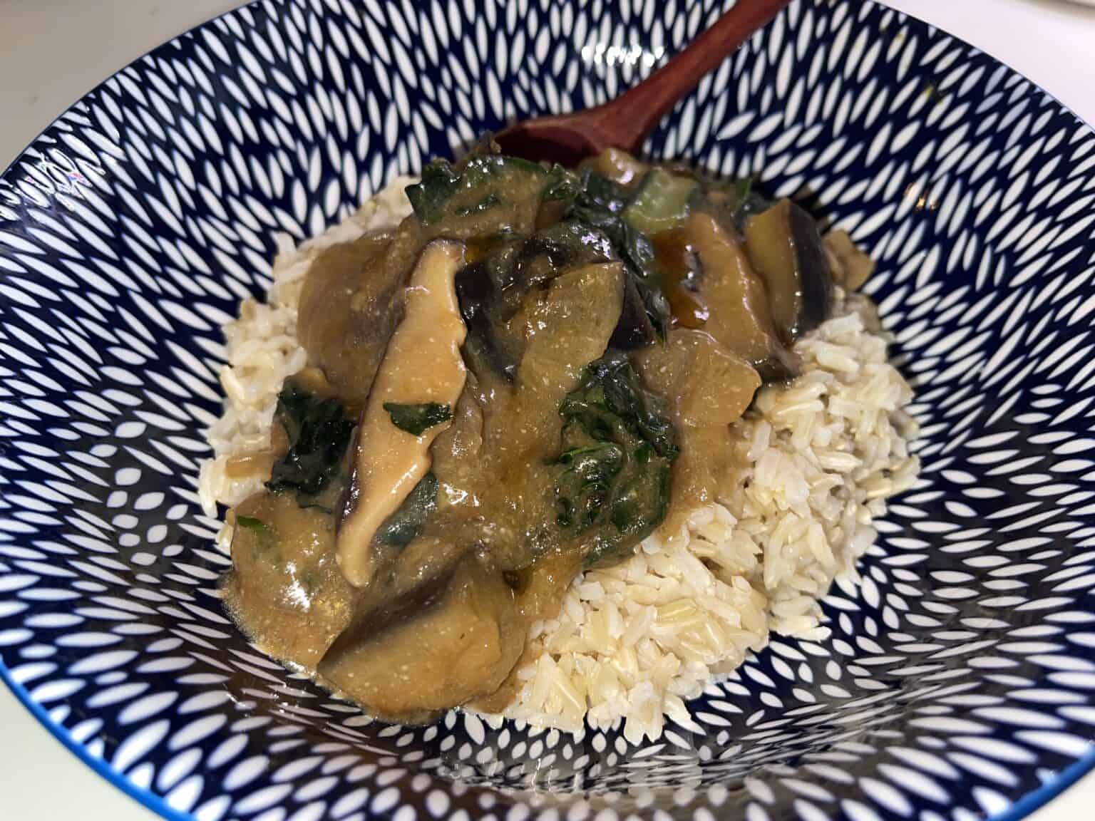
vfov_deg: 53.1
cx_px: 548
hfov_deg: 67.3
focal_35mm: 26
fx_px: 822
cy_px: 410
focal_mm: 5.1
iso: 40
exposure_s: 1/69
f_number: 1.6
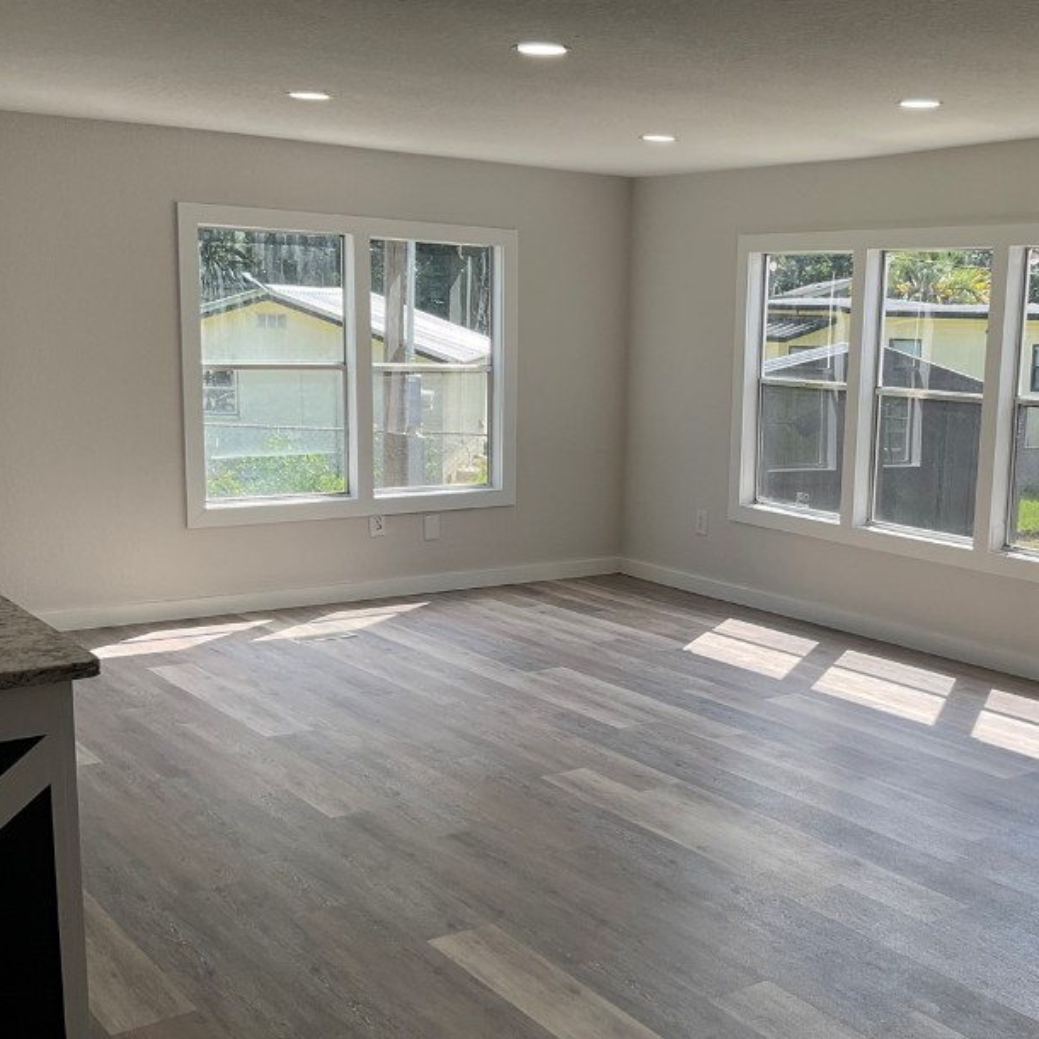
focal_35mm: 43
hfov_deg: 38.5
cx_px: 726
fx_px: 1460
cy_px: 552
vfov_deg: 39.2
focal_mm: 3
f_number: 1.8
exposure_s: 1/409
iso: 16
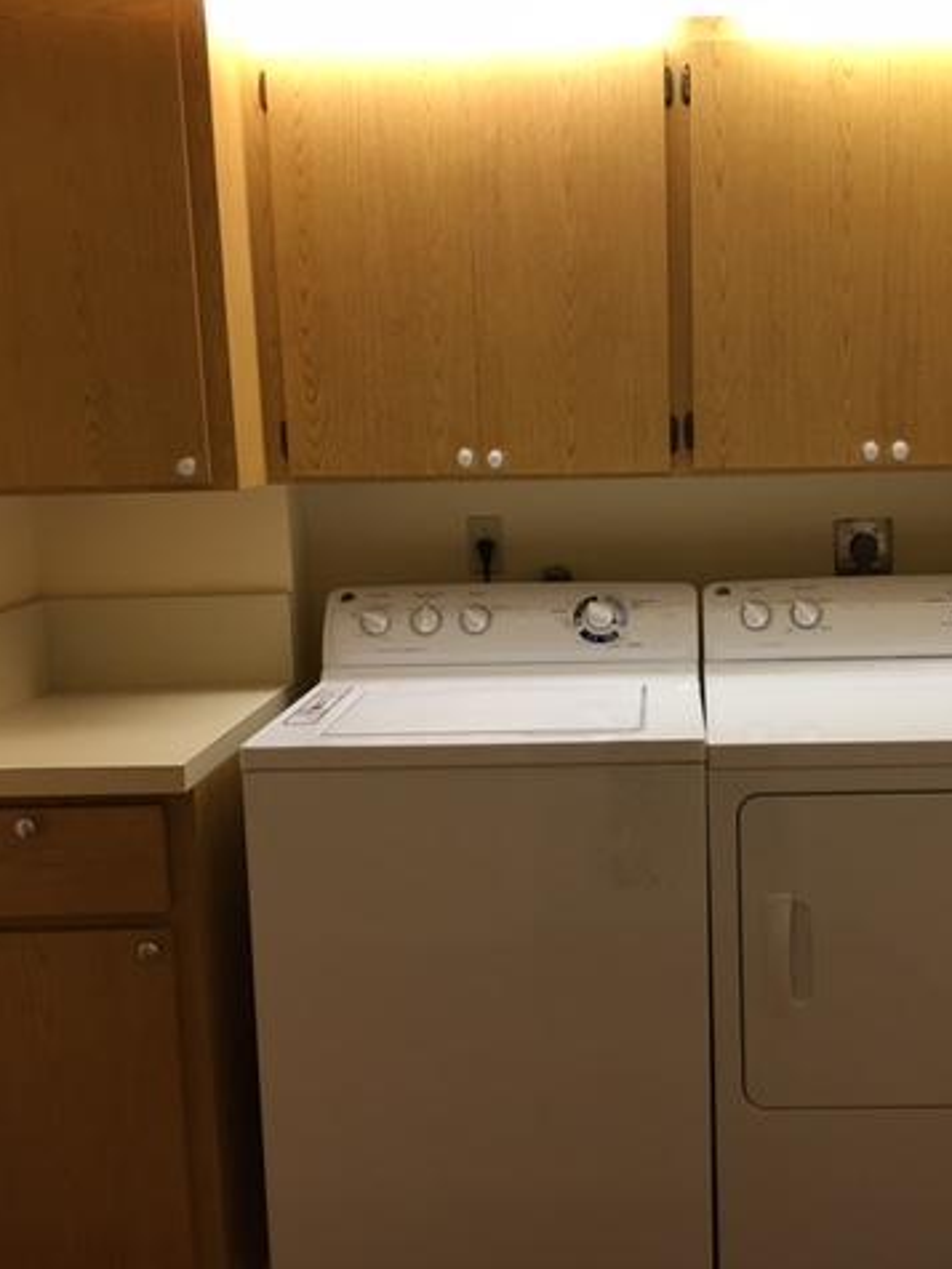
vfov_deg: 47.9
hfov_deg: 36.3
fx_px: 1430
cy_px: 634
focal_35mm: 39
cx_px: 661
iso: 80
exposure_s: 1/30
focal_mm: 4.15
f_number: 2.2
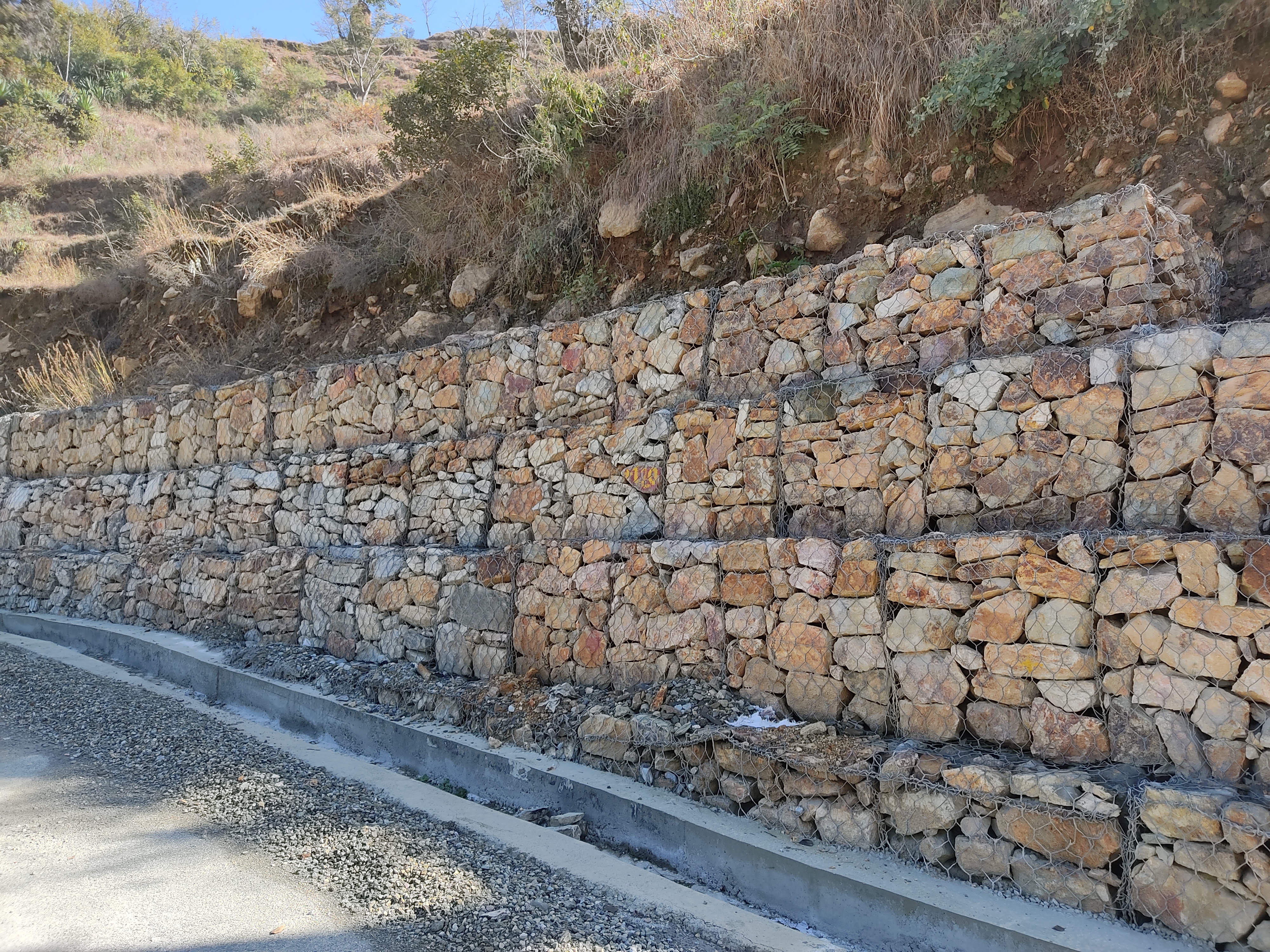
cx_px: 635
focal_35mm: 26
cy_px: 476
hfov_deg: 67.3
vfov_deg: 53.1
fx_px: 954
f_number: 1.79
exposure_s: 1/336
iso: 100
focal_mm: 4.74
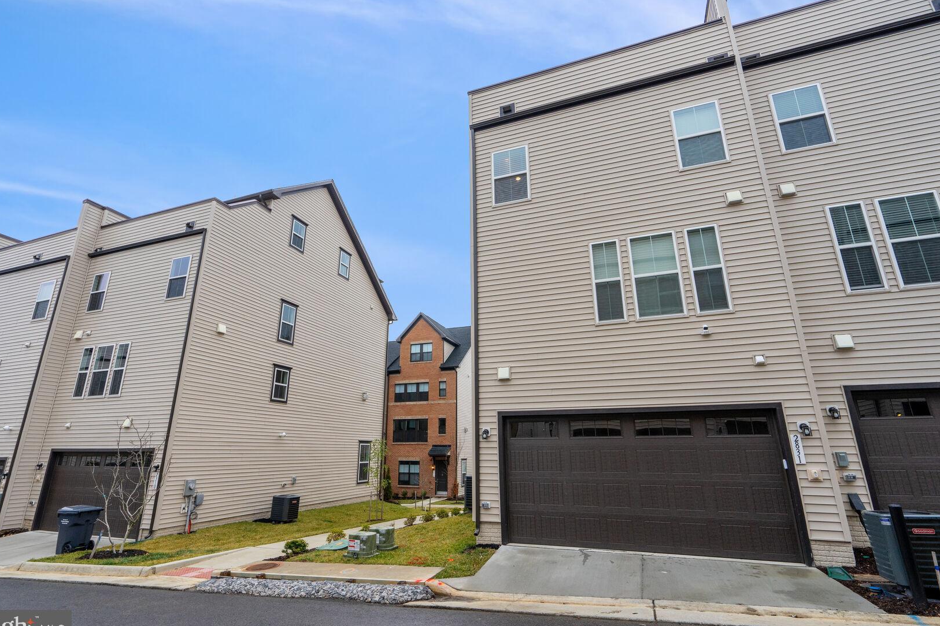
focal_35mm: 17
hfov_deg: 93.3
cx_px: 463
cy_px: 312
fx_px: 444
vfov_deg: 70.4
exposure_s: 1/125
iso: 400
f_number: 10
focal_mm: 16
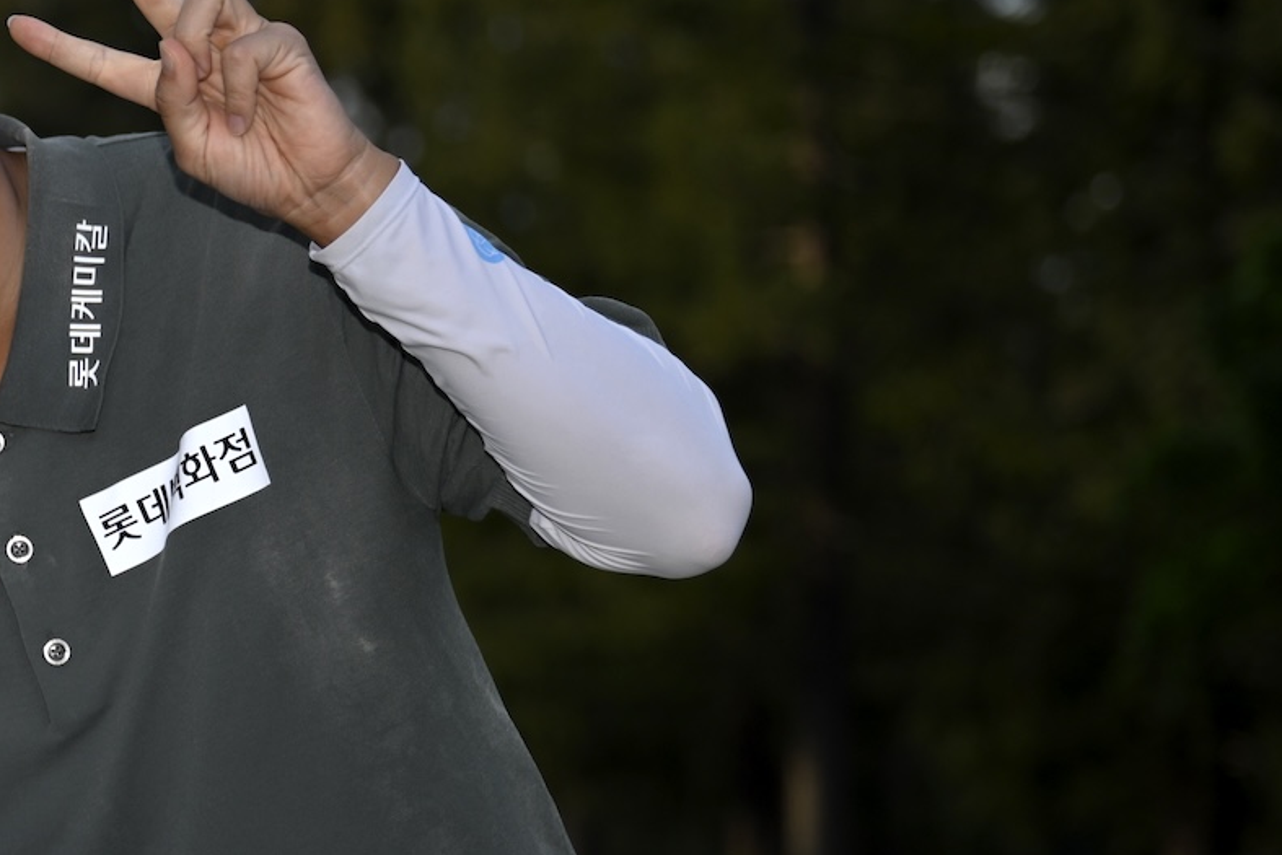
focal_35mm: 183
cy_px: 848
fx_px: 6518
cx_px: -367
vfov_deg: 7.5
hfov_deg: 11.0
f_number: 2.8
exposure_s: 1/500
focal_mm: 60
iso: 64
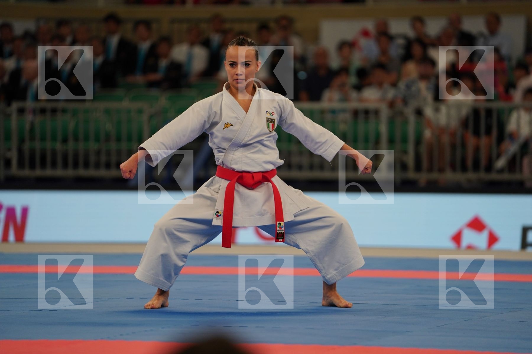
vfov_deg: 6.9
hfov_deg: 10.4
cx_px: 266
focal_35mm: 198
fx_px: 2926
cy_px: 177
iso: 1000
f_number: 2.8
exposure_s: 1/1000
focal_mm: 198
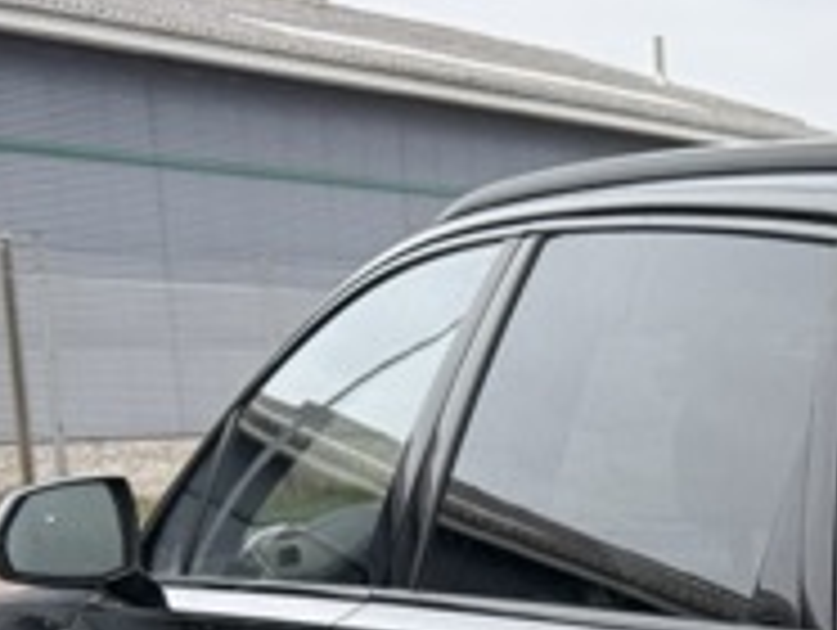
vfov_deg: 13.5
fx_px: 2494
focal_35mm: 103
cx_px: 1346
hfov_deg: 16.8
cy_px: 954
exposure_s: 1/165
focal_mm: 6.76
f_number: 1.78
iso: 100
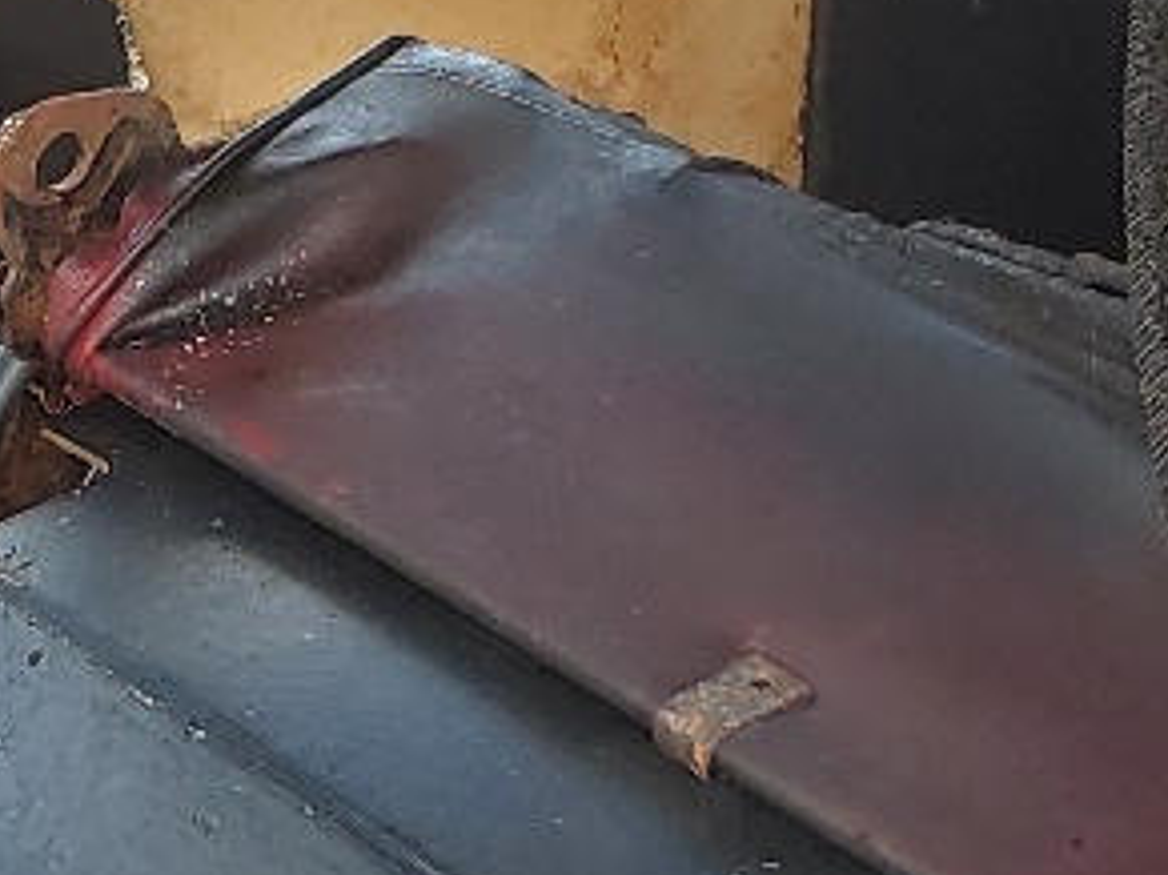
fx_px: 4823
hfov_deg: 13.7
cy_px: 582
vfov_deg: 10.4
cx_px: 241
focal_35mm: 143
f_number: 1.5
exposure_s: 1/263
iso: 50
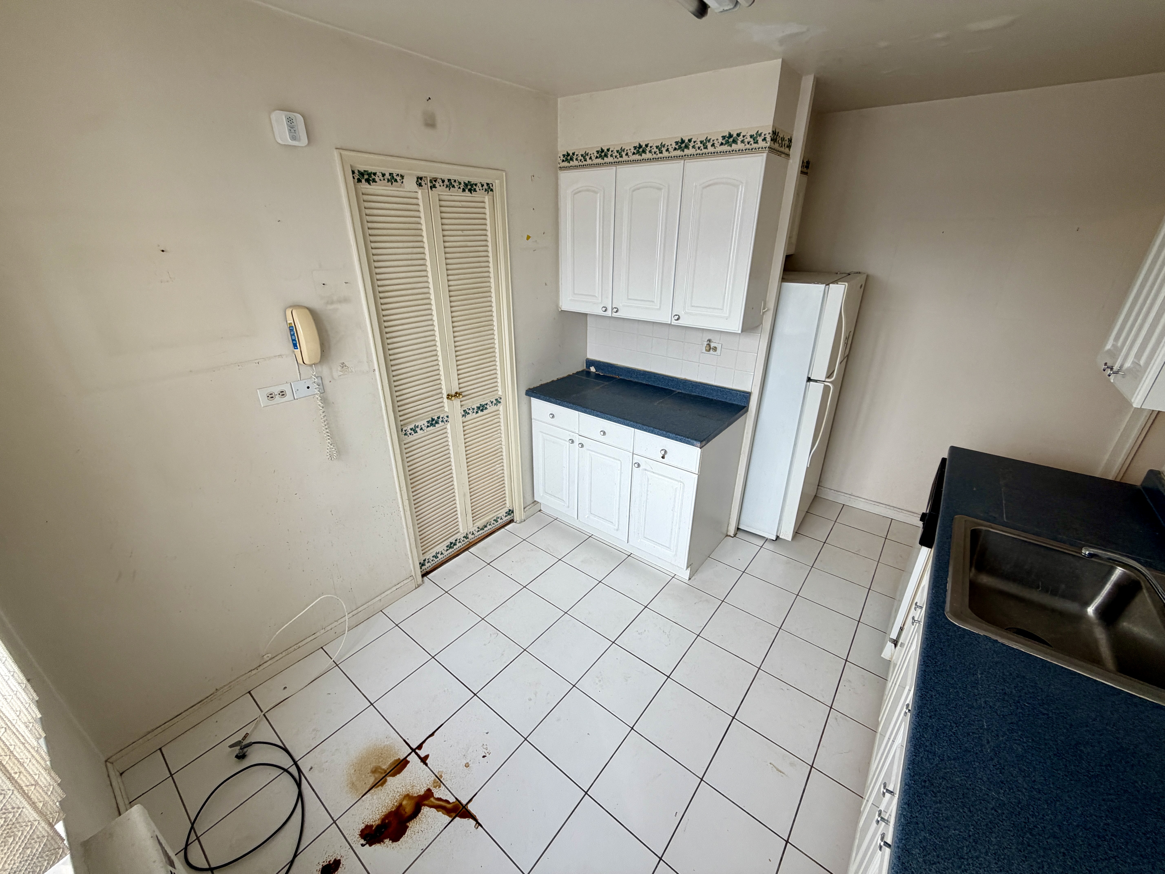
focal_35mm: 14
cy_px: 437
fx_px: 471
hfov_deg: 102.1
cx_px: 582
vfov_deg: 85.7
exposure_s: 1/121
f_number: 2.2
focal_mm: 2.22
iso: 80
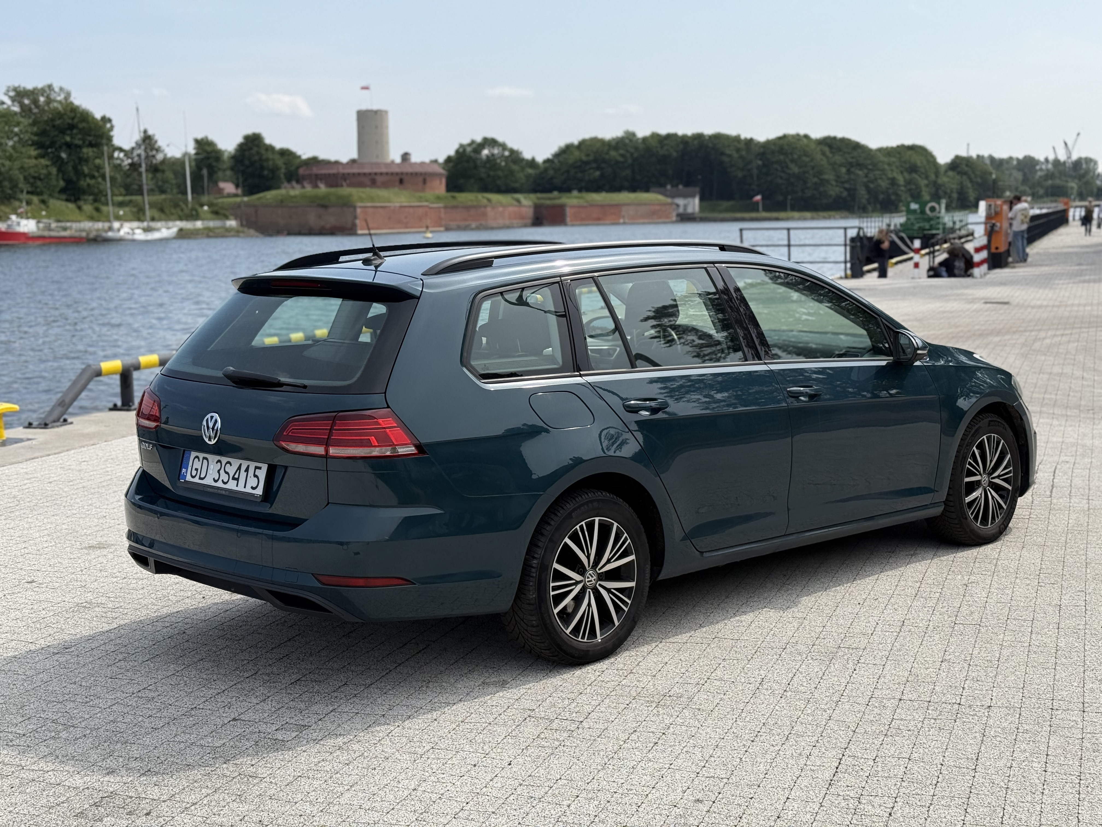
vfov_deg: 30.3
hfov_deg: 39.7
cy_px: 414
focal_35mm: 48
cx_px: 551
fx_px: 1528
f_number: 1.78
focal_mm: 6.76
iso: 100
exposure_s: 1/5587
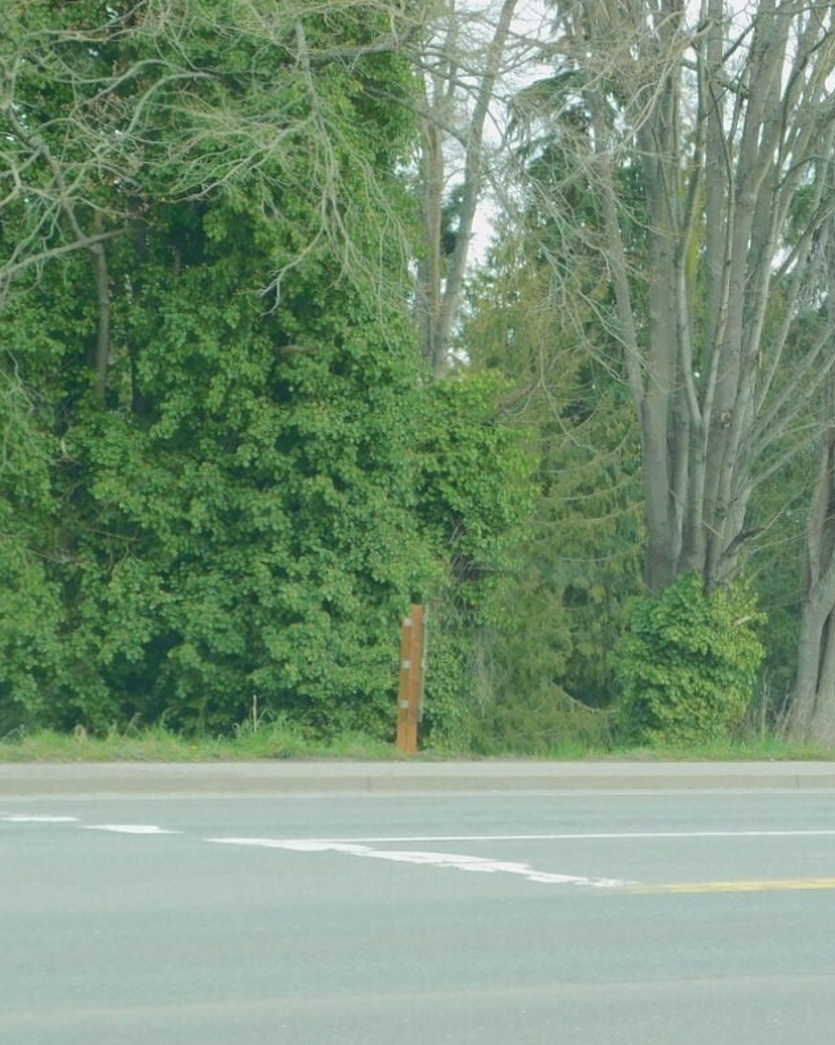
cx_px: 844
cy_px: 304
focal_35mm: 117
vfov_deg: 16.4
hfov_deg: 13.0
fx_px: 3616
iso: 125
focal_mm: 10.4
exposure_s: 1/200
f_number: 4
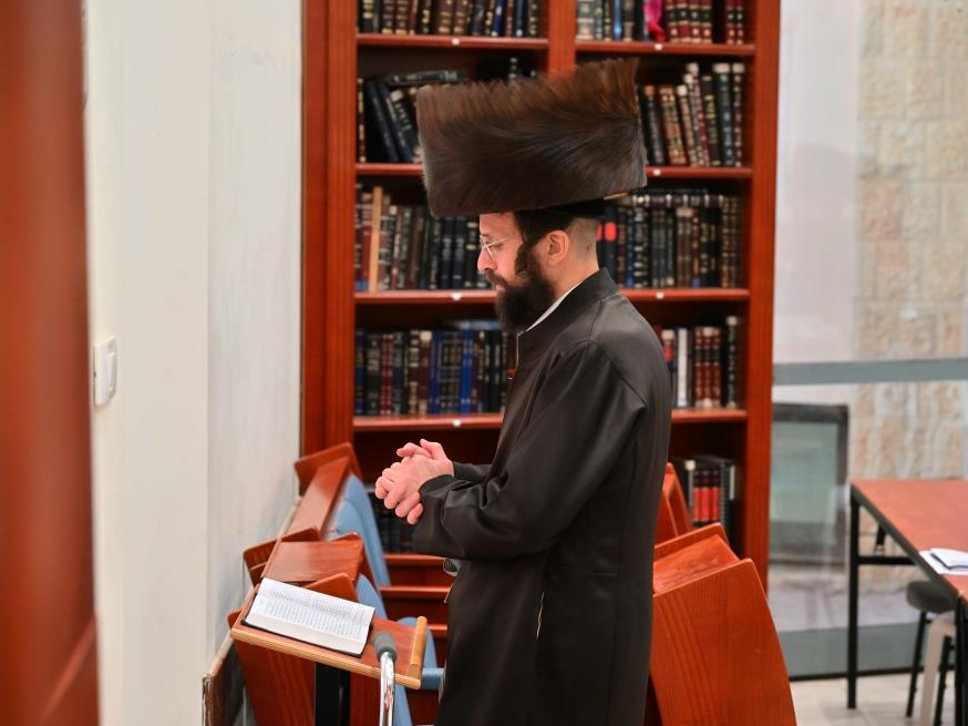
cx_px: 497
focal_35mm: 80
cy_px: 365
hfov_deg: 24.4
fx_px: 2237
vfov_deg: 18.4
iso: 1250
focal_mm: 71
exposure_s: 1/200
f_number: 4
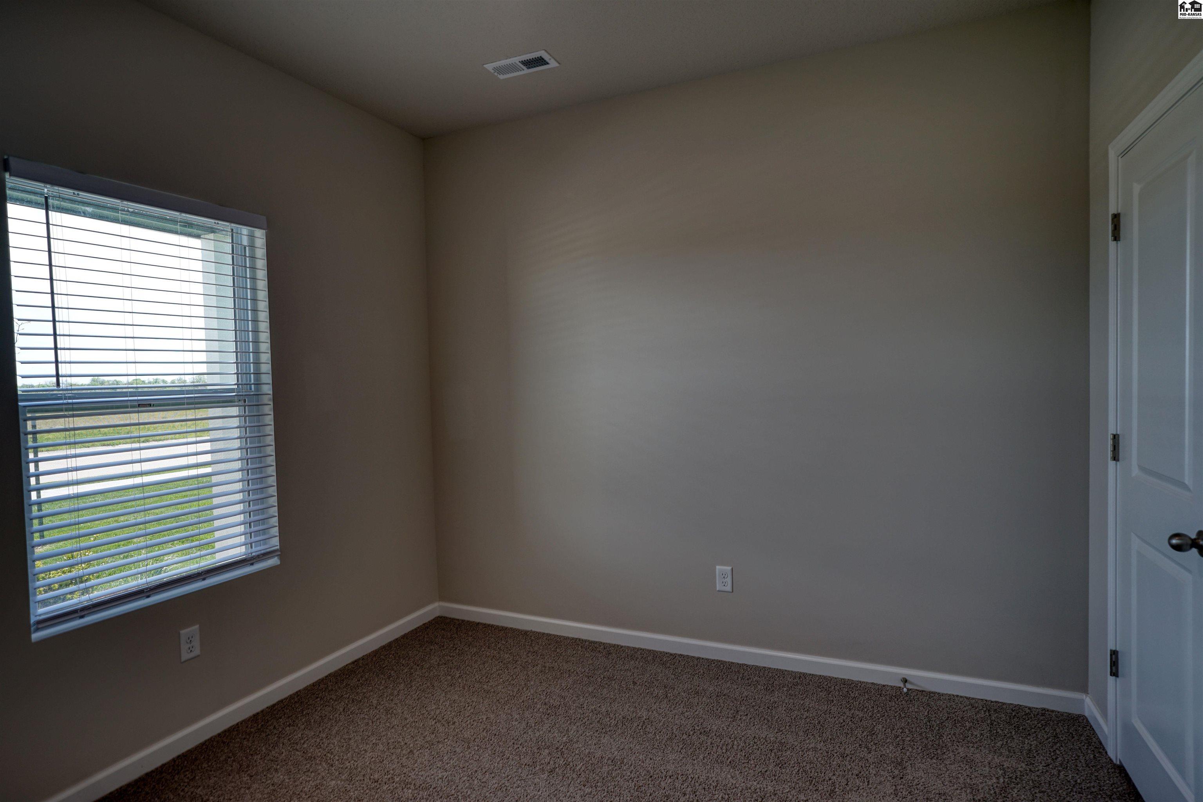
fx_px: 668
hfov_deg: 84.0
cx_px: 602
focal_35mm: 20
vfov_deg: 61.9
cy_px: 401
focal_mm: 20
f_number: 2.8
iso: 100
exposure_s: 1/60
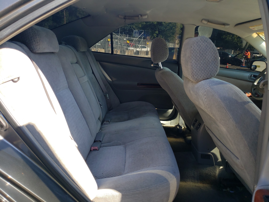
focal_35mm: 26
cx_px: 134
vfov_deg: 53.1
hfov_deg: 67.3
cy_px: 101
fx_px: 202
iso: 50
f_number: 1.5
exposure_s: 1/370
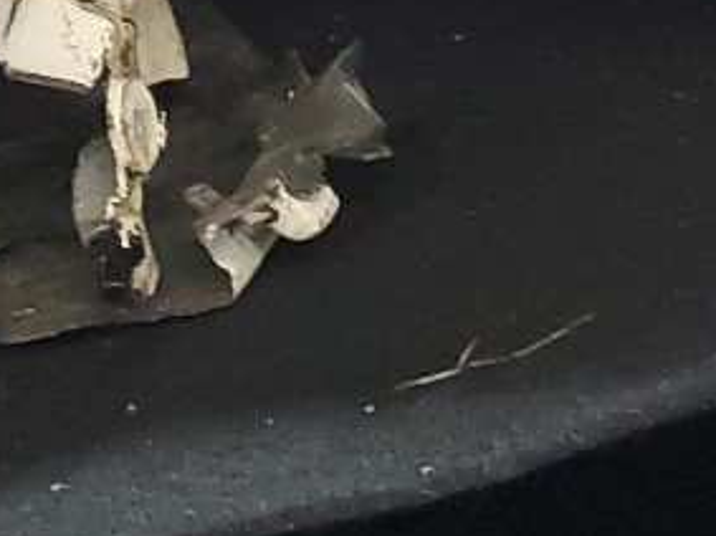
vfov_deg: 10.1
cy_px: 147
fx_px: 3039
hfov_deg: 13.4
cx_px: 132
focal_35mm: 147
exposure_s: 1/40
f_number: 1.5
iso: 326
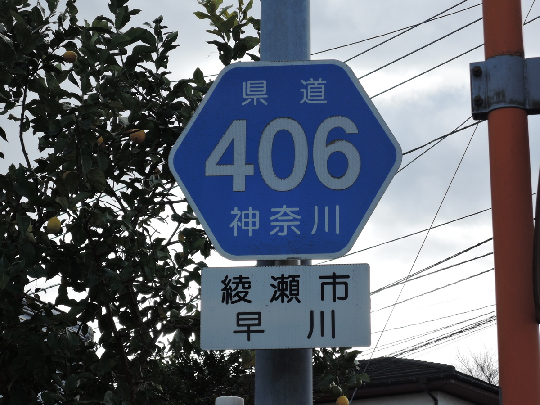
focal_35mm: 105
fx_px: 1638
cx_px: 270
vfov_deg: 14.1
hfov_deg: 18.7
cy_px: 202
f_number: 5.2
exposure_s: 1/200
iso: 80
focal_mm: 22.4
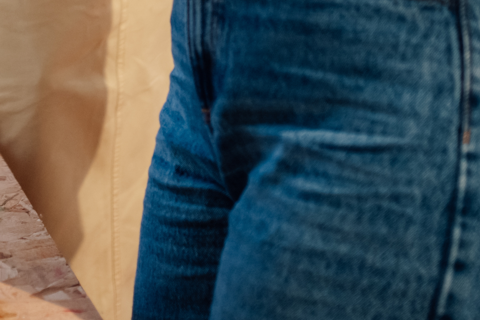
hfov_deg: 13.0
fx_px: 2053
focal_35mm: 154
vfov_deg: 8.4
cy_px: -374
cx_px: -93
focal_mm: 35
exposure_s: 1/500
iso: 250
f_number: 1.4
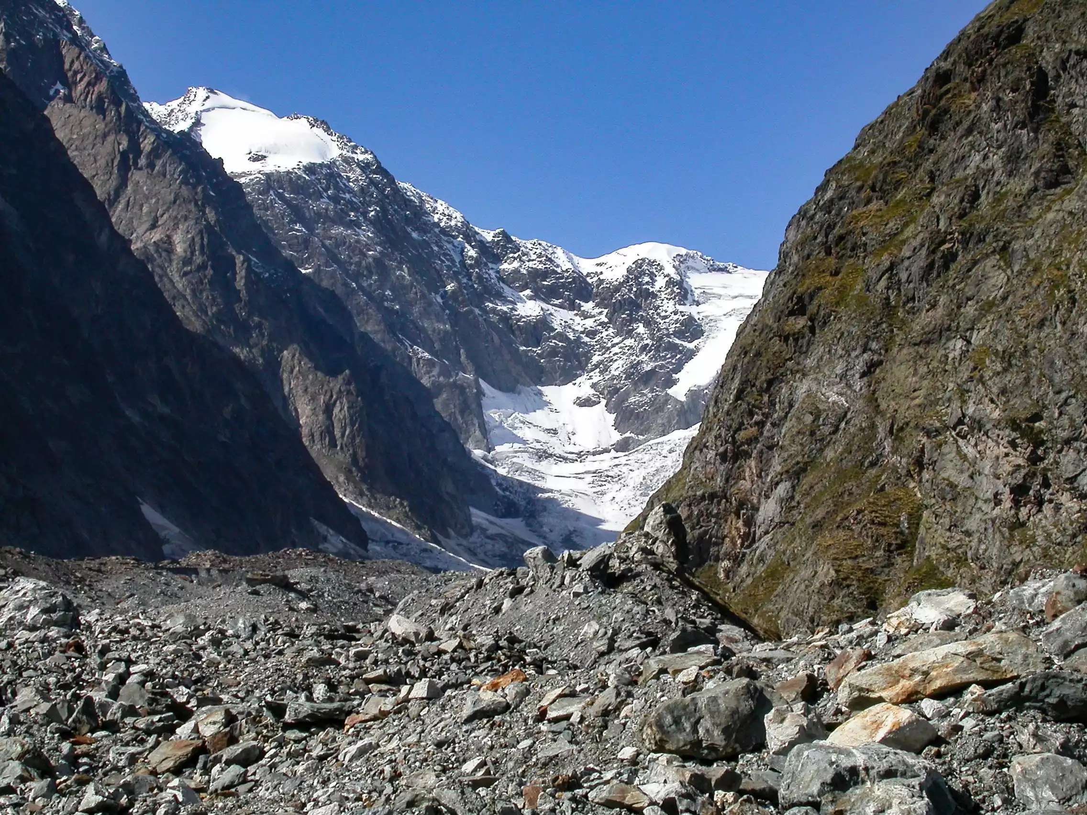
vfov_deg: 14.1
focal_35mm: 105
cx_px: 544
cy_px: 408
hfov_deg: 18.7
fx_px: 3297
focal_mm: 21.7
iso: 100
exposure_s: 1/306
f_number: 9.2
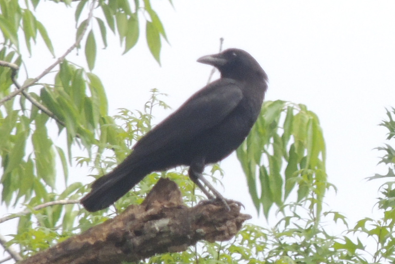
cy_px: 142
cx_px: 197
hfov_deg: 2.8
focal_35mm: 730
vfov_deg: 1.9
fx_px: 8010
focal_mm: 124.8
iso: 400
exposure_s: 1/1000
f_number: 5
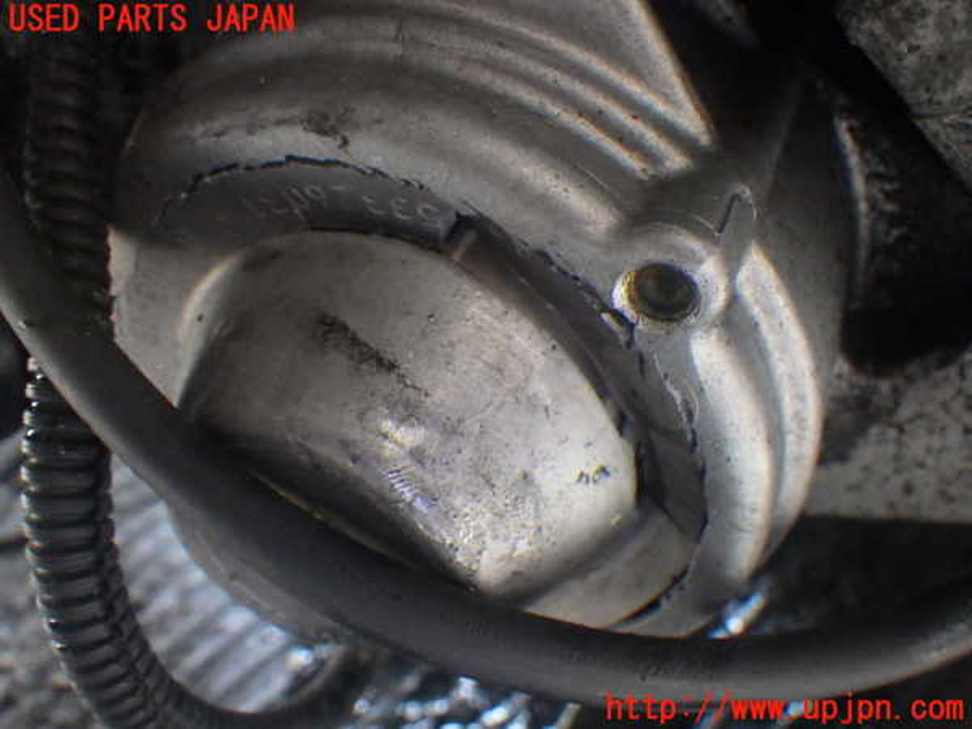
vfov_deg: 41.8
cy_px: 364
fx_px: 955
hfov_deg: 54.0
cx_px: 486
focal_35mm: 34
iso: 1250
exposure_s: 1/50
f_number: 3.8
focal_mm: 6.1
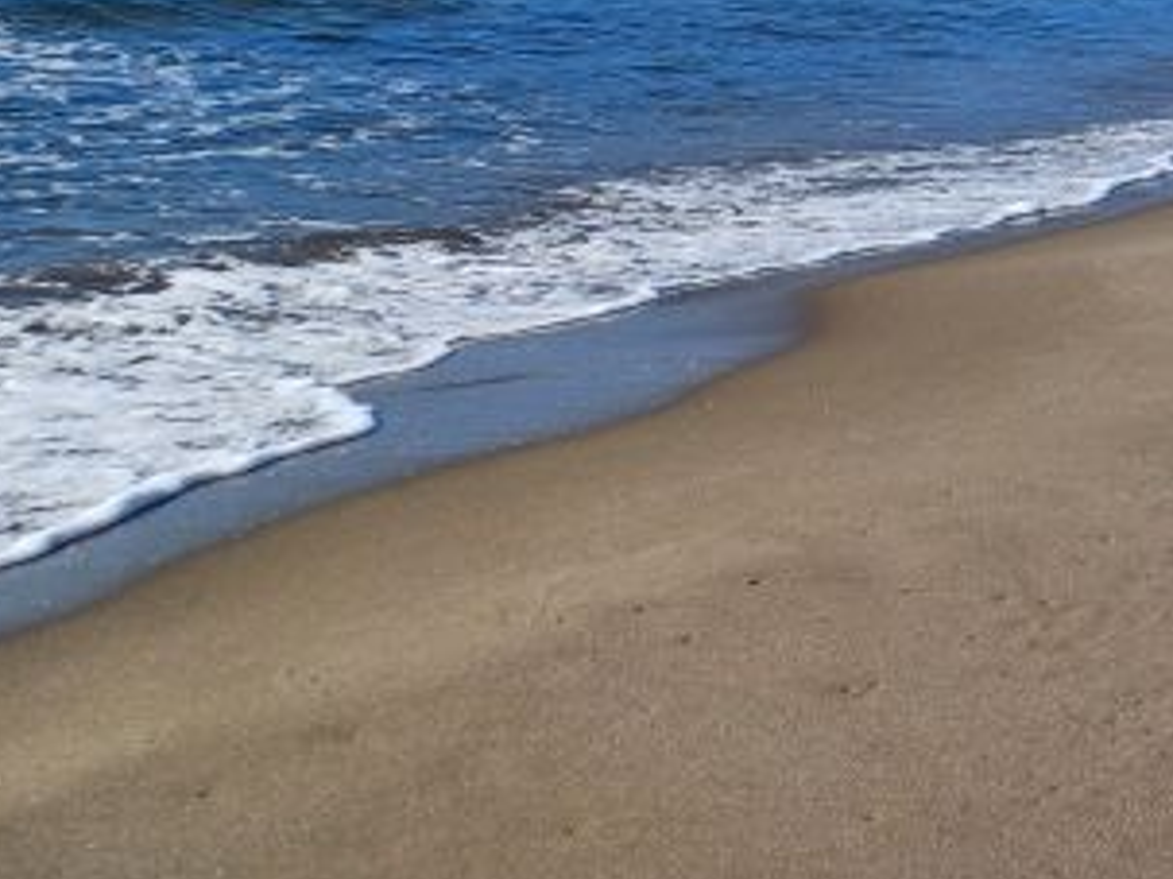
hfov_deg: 25.4
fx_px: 2236
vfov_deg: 20.6
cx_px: 1518
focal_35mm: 66
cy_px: -221
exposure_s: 1/1259
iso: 50
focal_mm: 4.65
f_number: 1.8
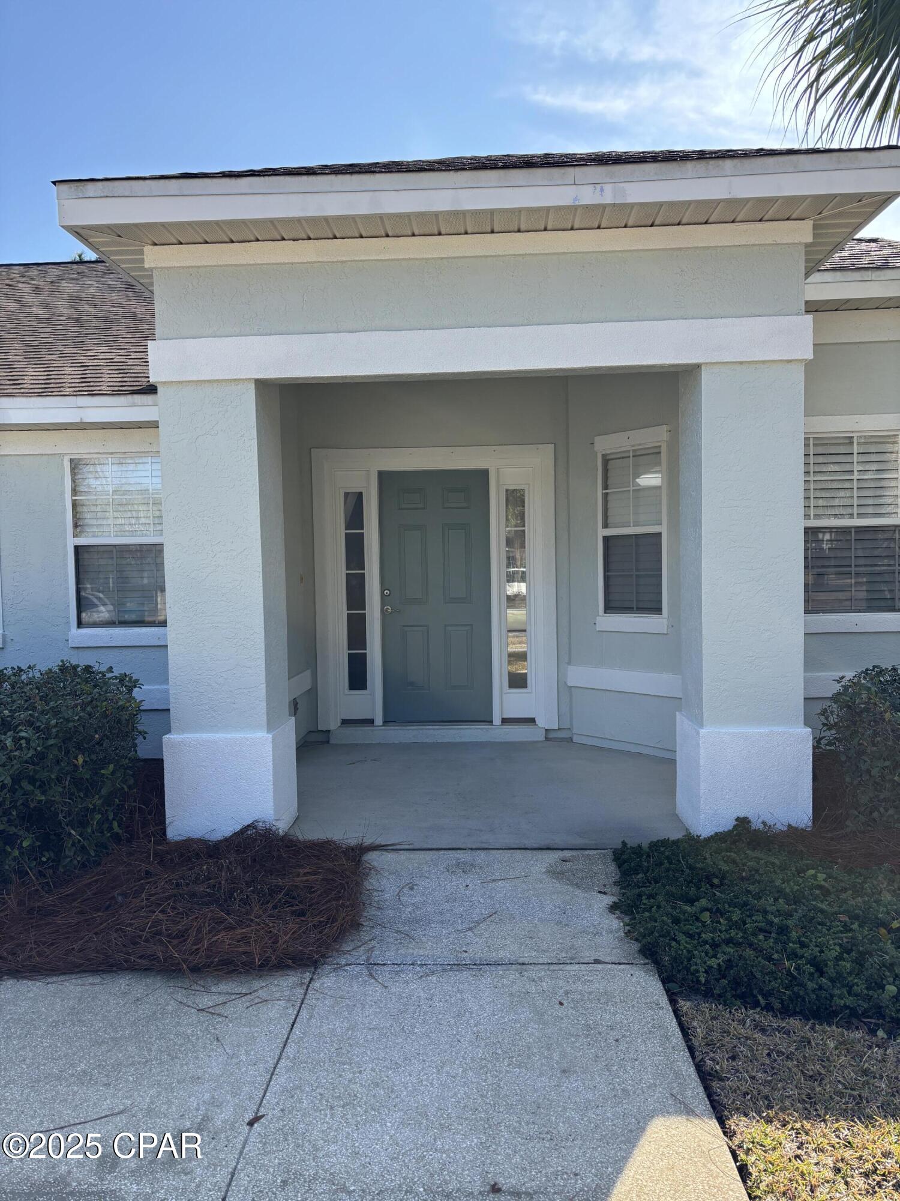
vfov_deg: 67.3
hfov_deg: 53.1
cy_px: 600
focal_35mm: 26
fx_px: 901
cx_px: 450
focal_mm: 5.96
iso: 50
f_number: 1.6
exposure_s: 1/1047
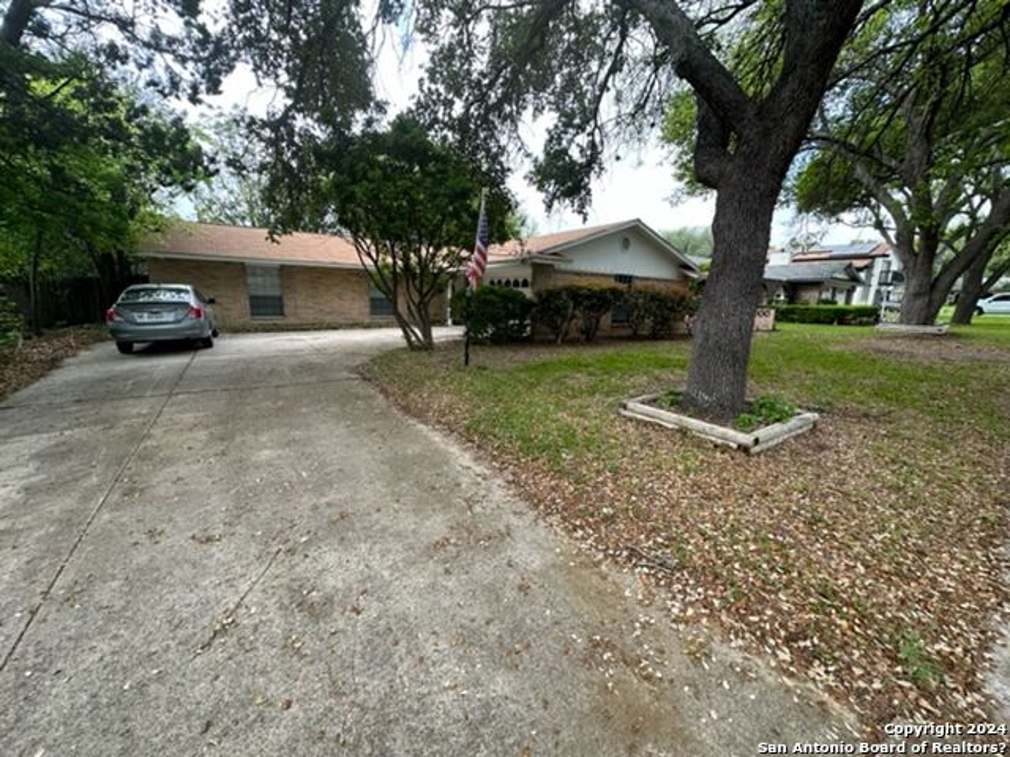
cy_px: 378
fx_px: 408
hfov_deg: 102.1
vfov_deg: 85.7
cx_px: 505
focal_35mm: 14
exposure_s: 1/273
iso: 40
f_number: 2.2
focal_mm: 2.22
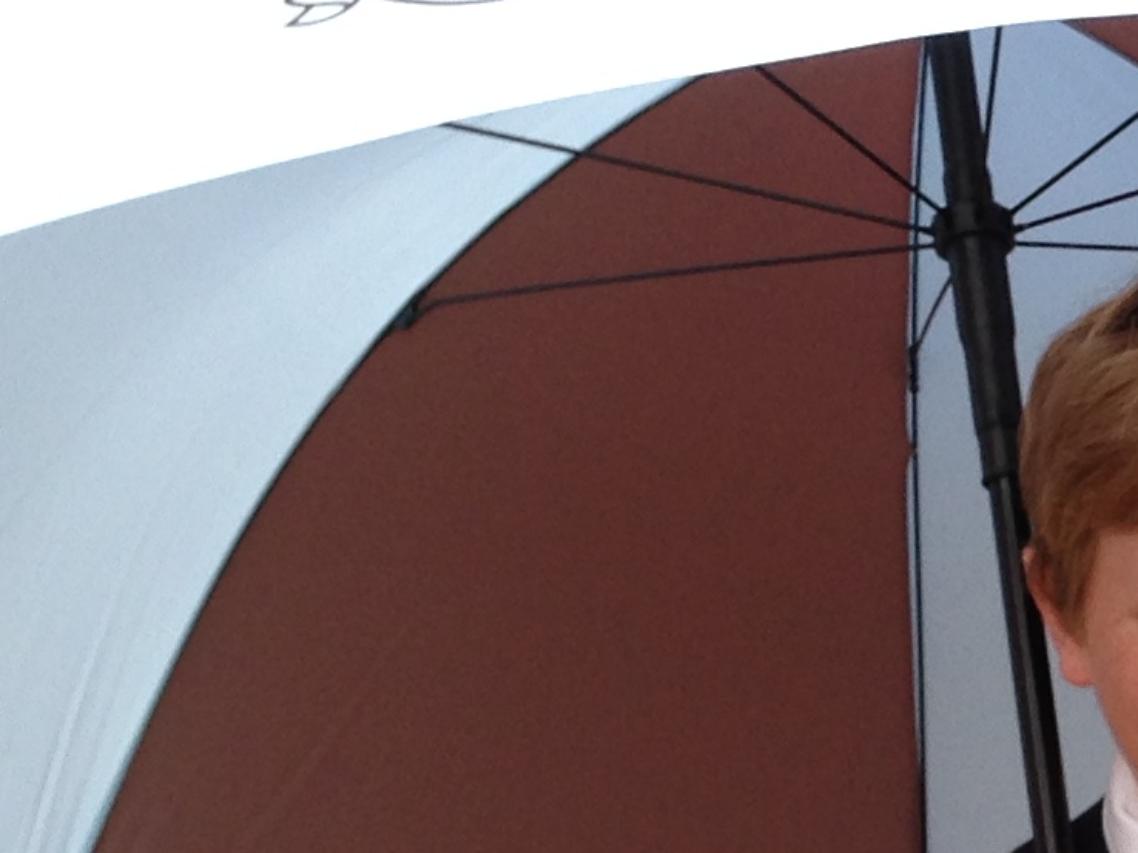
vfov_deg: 10.1
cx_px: 2082
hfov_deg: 12.3
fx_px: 4798
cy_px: 622
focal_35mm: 146
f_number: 2.4
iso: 50
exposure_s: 1/951
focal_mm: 4.13
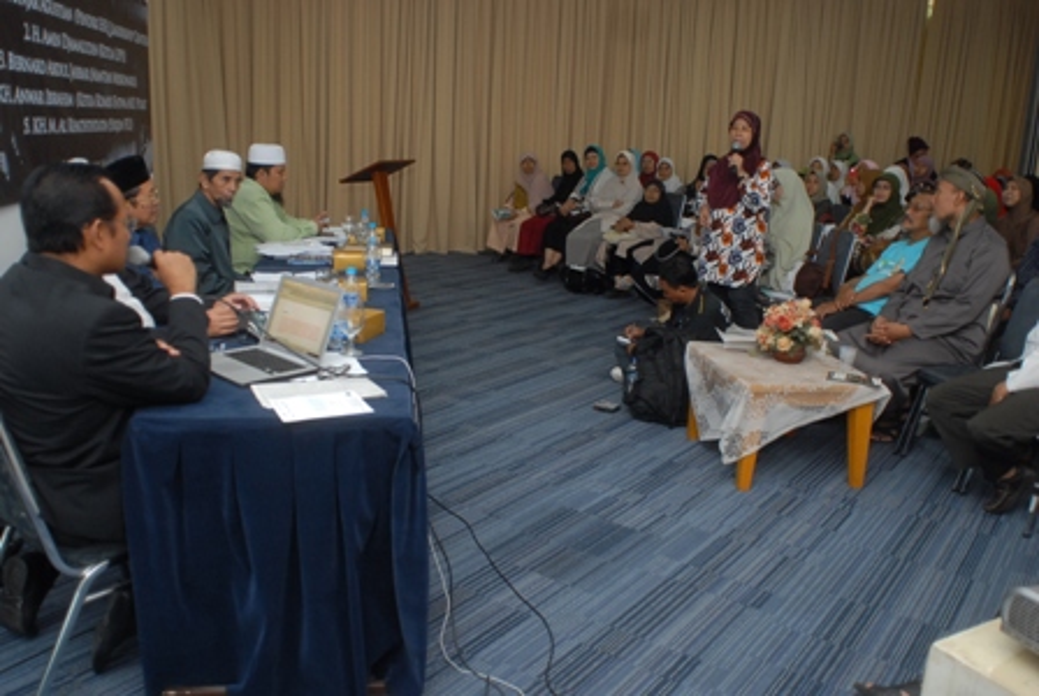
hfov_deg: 61.9
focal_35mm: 30
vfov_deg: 43.7
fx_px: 867
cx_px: 520
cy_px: 348
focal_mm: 20
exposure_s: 1/60
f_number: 3.5
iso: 400
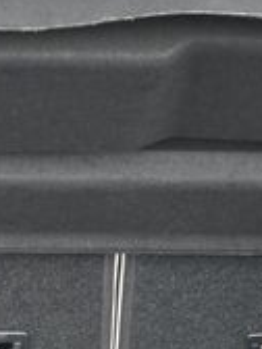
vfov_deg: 11.6
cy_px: 399
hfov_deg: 8.8
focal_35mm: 168
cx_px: 6
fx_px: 1693
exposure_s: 1/125
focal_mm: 30.5
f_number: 4.8
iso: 1000
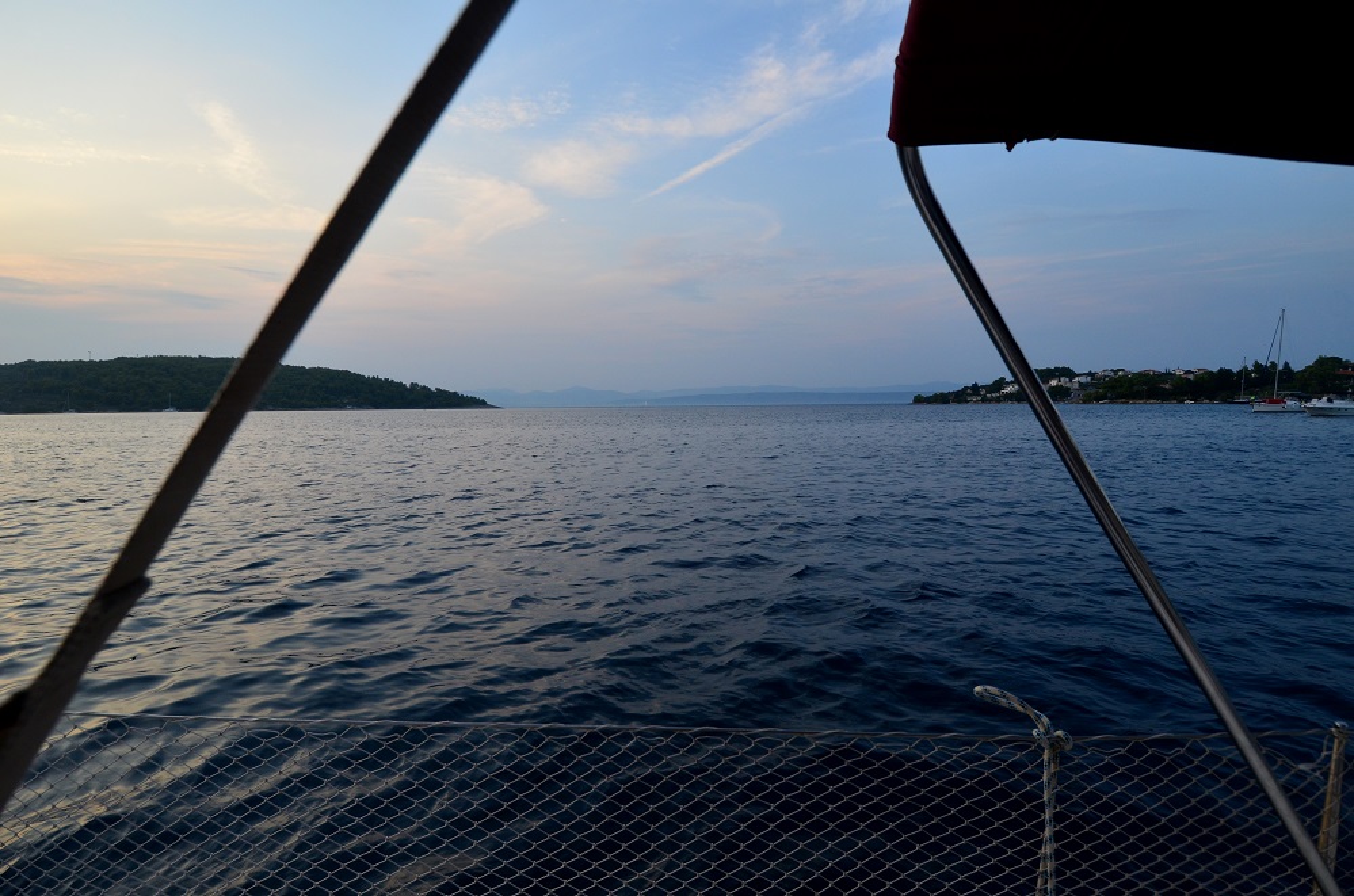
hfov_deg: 90.1
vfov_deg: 67.1
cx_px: 677
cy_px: 448
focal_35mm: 18
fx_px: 675
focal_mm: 12
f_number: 5.6
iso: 400
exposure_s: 1/400
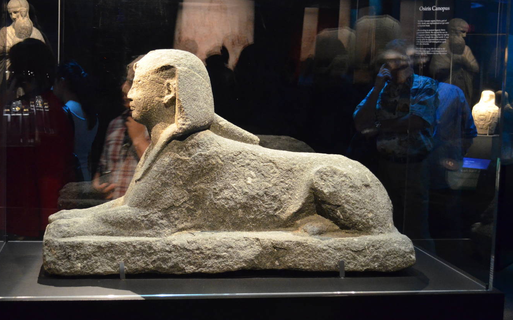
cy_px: 156
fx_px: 769
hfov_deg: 36.9
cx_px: 229
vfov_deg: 23.5
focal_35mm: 55
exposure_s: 1/15
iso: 3200
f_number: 4.5
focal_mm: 30
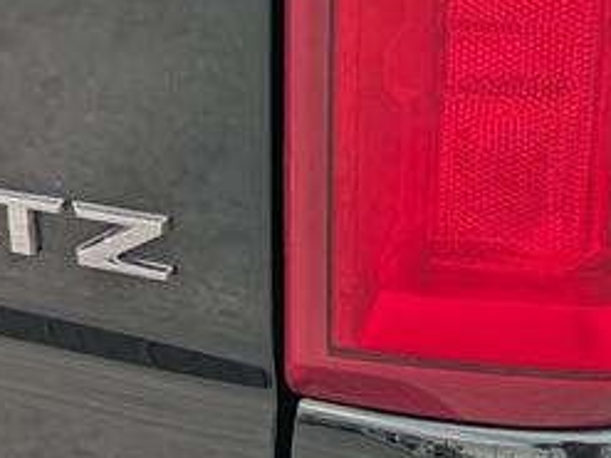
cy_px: 243
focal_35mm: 100
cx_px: 54
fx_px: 1764
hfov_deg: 19.3
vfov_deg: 14.8
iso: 414
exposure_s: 1/1000
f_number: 1.68
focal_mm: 6.9
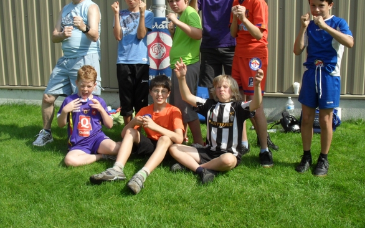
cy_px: 91
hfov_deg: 51.5
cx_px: 186
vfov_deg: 33.5
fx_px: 378
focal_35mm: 38
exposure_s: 1/180
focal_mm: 6.3
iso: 100
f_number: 8.4
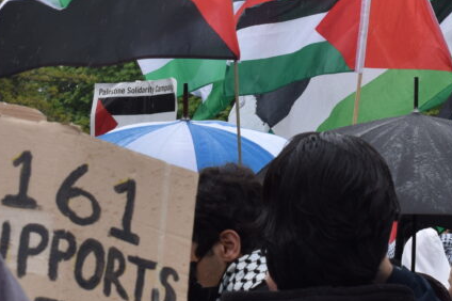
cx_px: 406
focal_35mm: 174
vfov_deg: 7.8
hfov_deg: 11.7
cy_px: 4
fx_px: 2183
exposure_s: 1/320
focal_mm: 42
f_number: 8
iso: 200
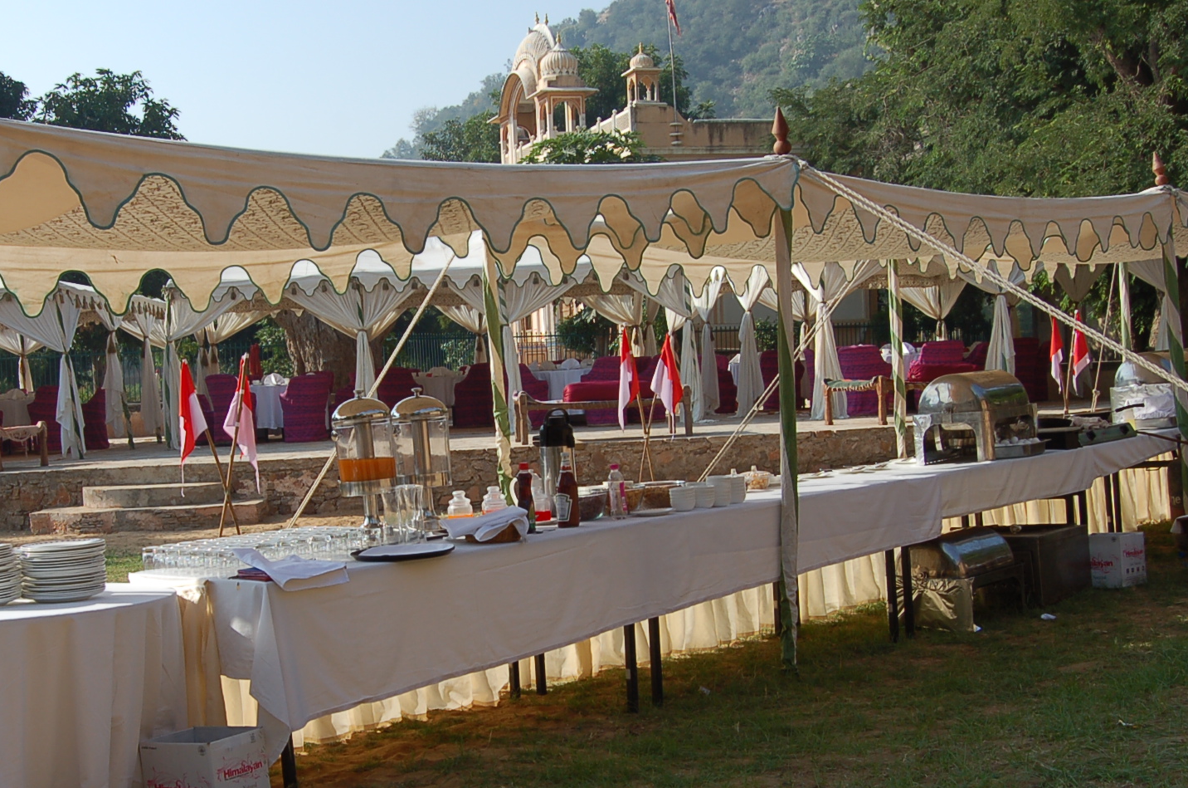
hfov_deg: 38.0
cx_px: 453
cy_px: 482
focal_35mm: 52
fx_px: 1713
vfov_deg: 25.8
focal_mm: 22
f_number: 9
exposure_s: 1/320
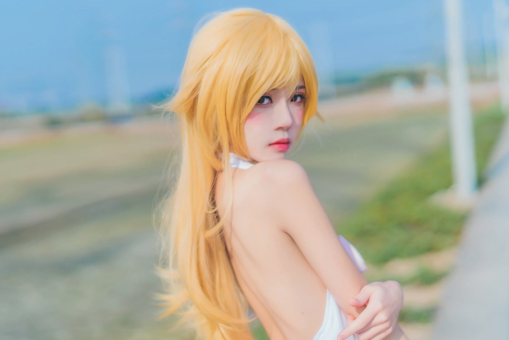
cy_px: 176
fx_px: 848
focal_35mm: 60
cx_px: 224
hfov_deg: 33.4
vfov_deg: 22.6
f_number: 1.4
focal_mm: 50
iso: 80
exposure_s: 1/4000
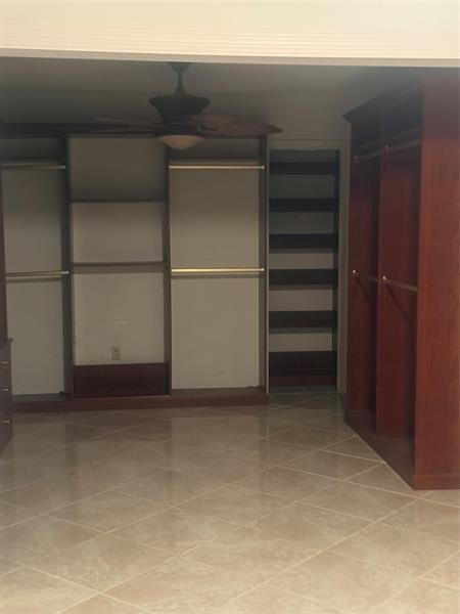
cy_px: 307
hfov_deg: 30.3
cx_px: 230
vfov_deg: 39.7
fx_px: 850
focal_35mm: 48
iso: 640
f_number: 1.78
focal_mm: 6.76
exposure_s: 1/24
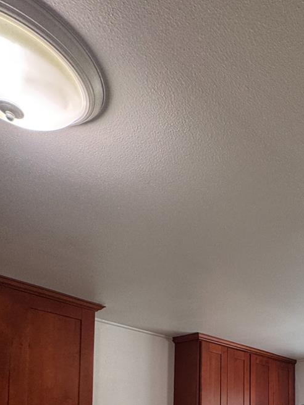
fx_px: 375
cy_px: 411
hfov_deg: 36.9
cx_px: 337
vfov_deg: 46.8
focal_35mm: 32
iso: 100
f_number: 2.2
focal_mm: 2.22
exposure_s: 1/120
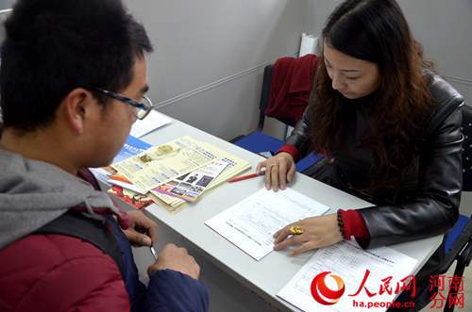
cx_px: 236
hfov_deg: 57.3
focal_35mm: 33
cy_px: 156
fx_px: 432
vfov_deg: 39.8
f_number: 3.8
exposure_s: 1/40
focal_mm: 22
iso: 800
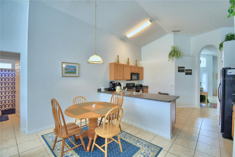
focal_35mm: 15
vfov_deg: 77.3
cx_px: 118
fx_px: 98
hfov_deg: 100.4
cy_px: 78
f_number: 4.5
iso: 400
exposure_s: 1/80
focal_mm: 10
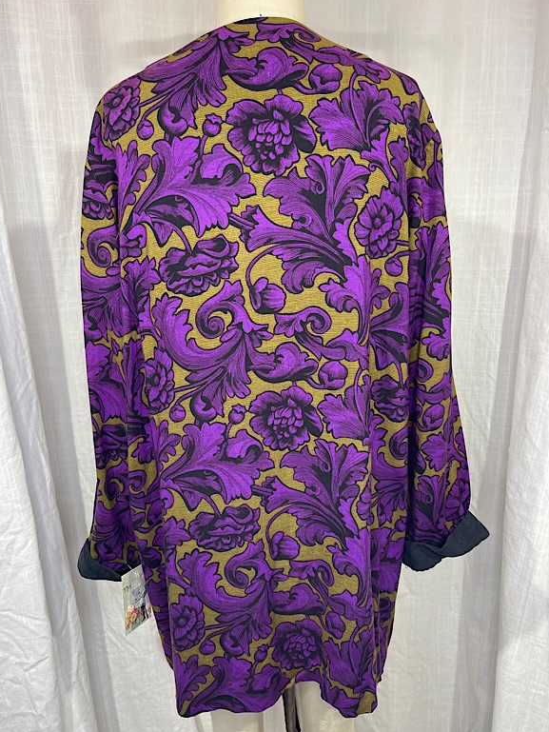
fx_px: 550
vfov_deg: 67.3
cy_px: 362
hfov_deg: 53.1
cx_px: 270
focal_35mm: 26
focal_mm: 5.1
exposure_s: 1/120
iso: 64
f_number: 1.6
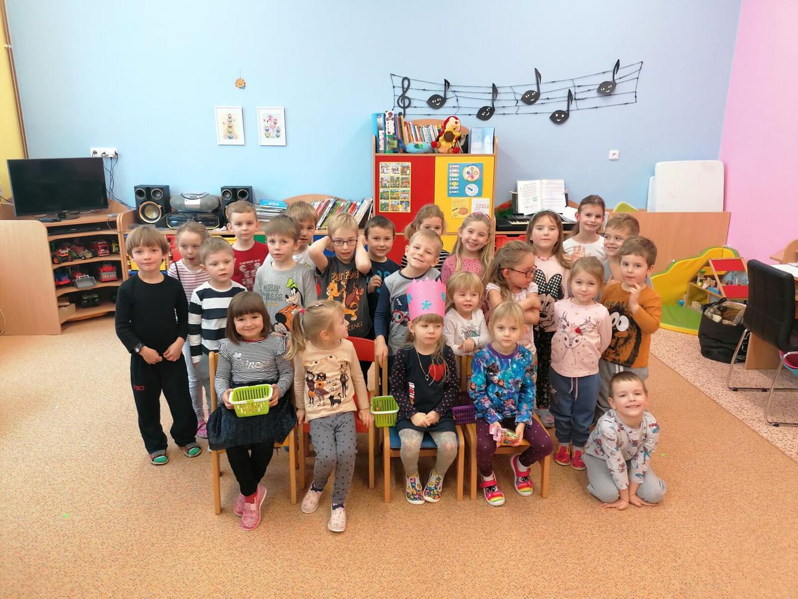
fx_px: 623
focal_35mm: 27
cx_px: 399
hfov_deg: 65.3
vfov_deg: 51.4
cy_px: 300
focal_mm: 4.75
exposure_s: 1/50
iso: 200
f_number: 1.8
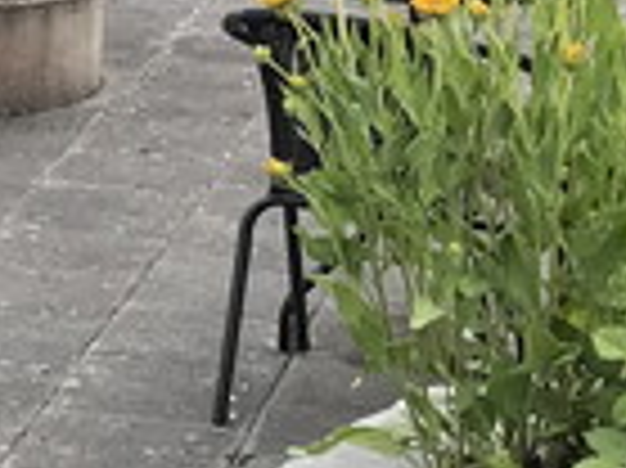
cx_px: -297
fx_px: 3487
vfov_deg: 7.5
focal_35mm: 193
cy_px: -346
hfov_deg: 10.0
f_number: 1.8
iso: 20
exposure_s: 1/606
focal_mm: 3.99
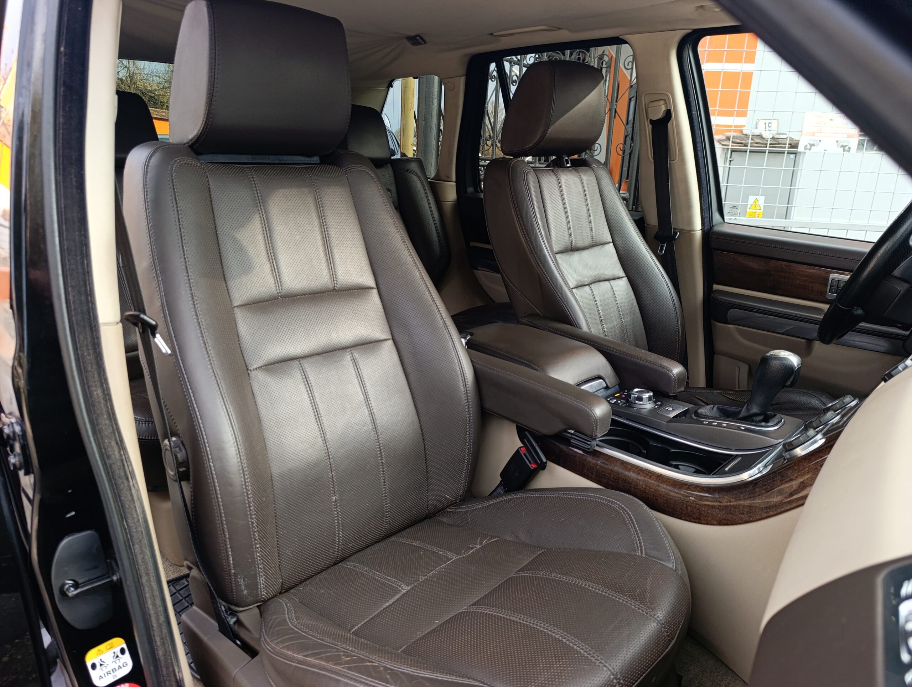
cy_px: 344
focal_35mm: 23
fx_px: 607
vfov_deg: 59.0
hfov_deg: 73.8
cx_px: 456
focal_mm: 6.14
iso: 100
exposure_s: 1/100
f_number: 1.6
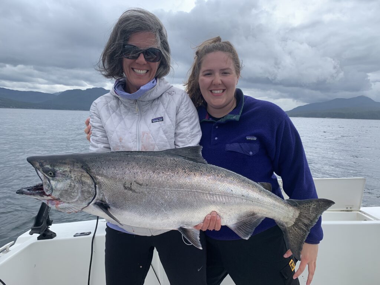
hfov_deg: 67.3
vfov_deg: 53.1
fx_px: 285
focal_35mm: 26
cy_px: 142
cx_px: 190
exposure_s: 1/1992
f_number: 1.8
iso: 25
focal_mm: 4.25
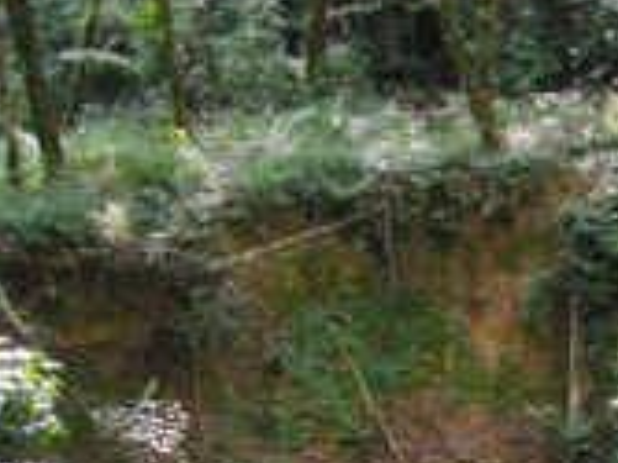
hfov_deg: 19.8
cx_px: 625
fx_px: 1713
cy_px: 650
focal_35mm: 96
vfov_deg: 14.5
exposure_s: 1/100
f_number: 2.9
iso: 337
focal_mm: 5.7
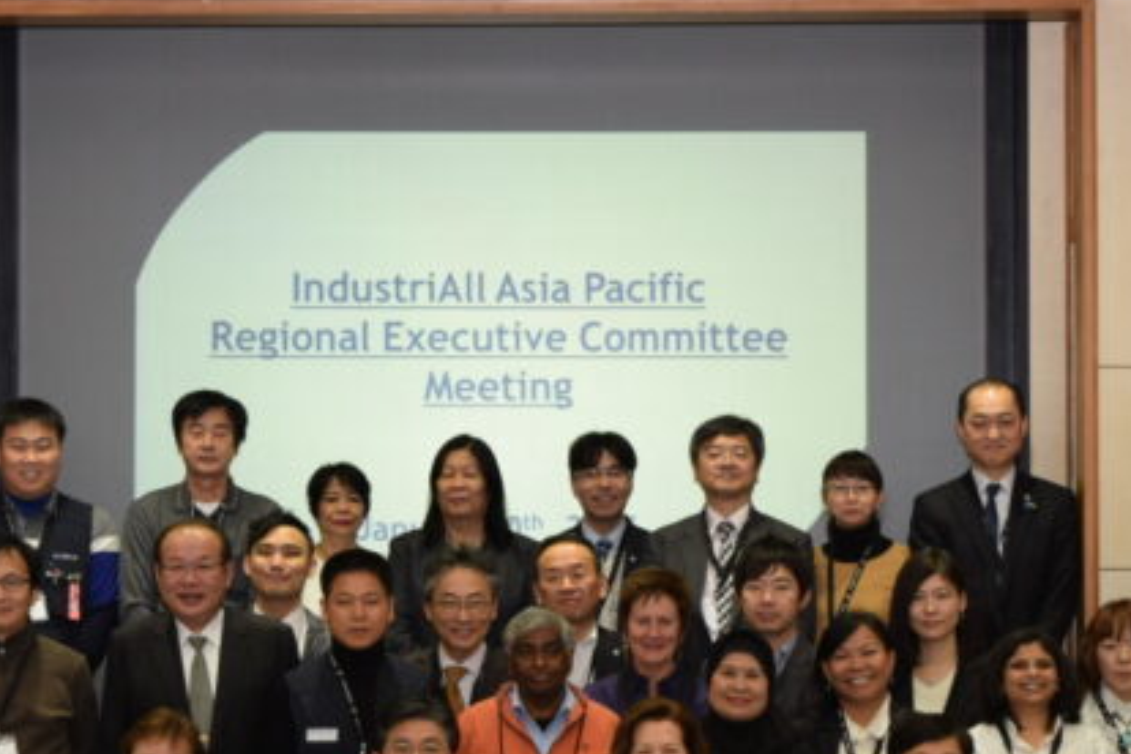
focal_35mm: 104
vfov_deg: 13.1
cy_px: 563
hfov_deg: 19.6
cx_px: 464
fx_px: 3267
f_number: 5.6
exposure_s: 1/125
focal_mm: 28
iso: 800
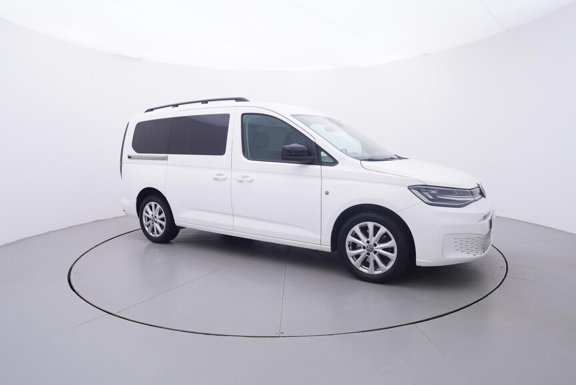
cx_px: 288
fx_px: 360
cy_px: 192
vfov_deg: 56.2
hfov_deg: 77.3
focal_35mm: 22
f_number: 5
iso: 200
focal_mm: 15
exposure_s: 1/80
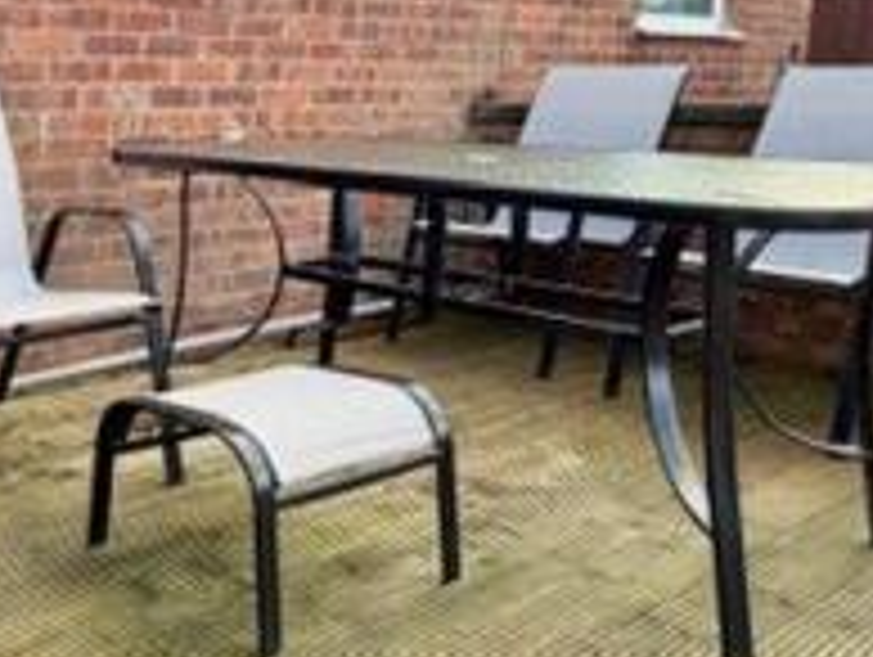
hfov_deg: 40.2
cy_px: 241
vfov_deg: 34.2
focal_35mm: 42
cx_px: 34
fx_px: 1061
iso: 50
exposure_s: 1/137
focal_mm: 2.22
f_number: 2.2
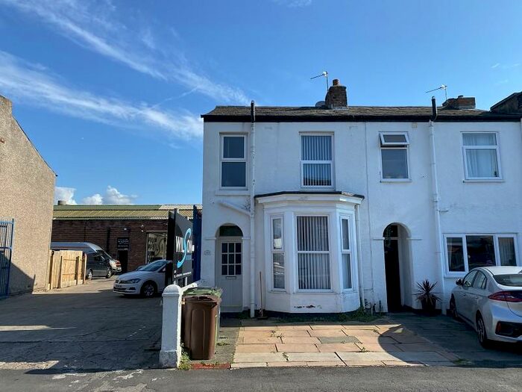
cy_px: 196
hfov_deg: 67.3
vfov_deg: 53.1
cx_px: 261
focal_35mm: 26
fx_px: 392
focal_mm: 4.25
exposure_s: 1/2571
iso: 32
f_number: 1.8
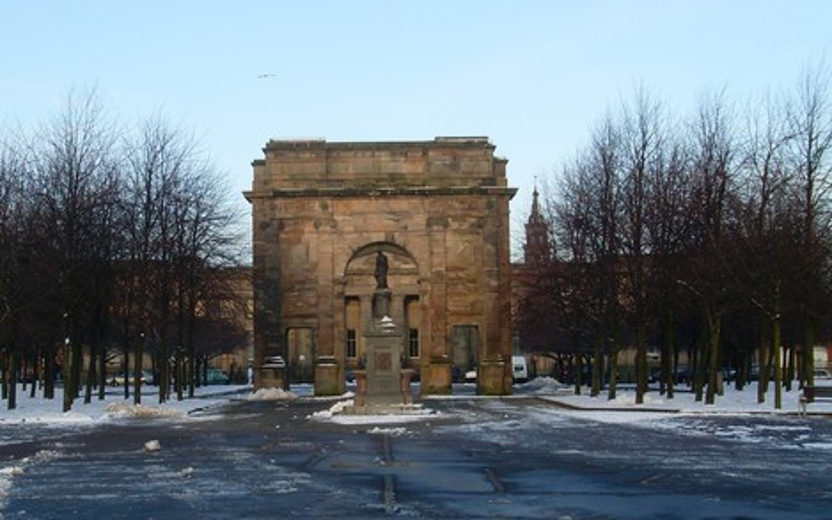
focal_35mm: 55
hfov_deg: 36.9
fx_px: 1247
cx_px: 371
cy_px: 296
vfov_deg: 23.5
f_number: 3
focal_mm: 6.3
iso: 80
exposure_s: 1/350
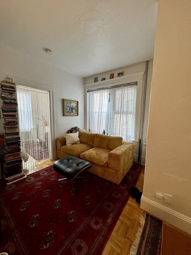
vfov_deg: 102.1
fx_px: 103
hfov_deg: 85.7
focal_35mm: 14
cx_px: 96
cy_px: 128
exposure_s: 1/60
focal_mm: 2.22
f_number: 2.2
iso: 400
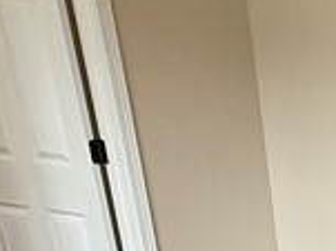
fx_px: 921
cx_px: 585
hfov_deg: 17.3
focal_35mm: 95
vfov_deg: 12.8
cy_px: 560
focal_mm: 2.22
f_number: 2.2
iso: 160
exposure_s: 1/99
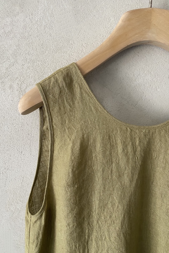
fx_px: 197
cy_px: 127
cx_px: 80
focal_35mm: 28
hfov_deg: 46.4
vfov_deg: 65.5
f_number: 1.8
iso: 125
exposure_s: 1/60
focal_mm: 4.25
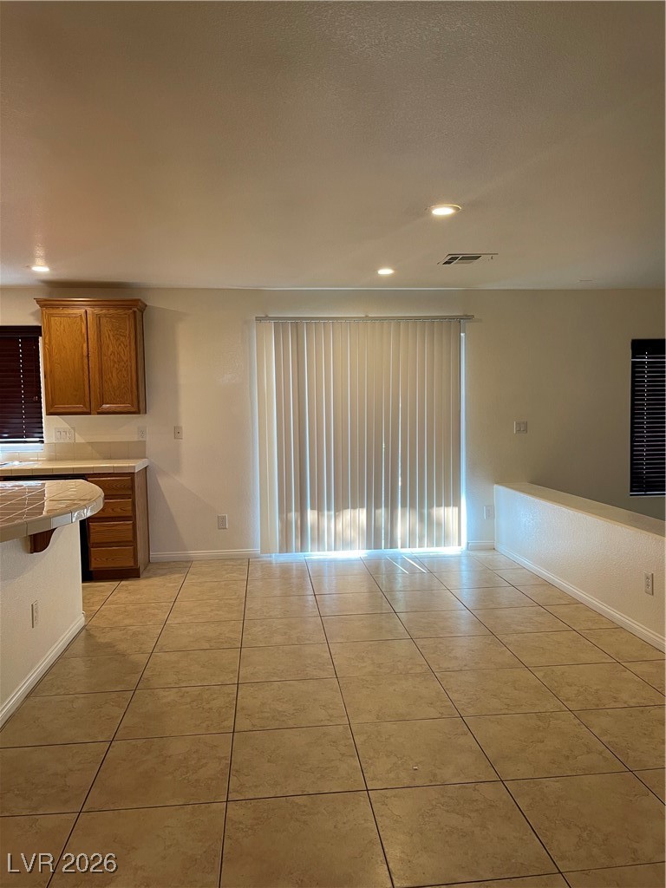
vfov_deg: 67.3
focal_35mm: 26
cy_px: 444
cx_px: 333
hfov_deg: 53.1
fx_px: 667
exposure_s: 1/60
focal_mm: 5.1
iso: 100
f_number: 1.6
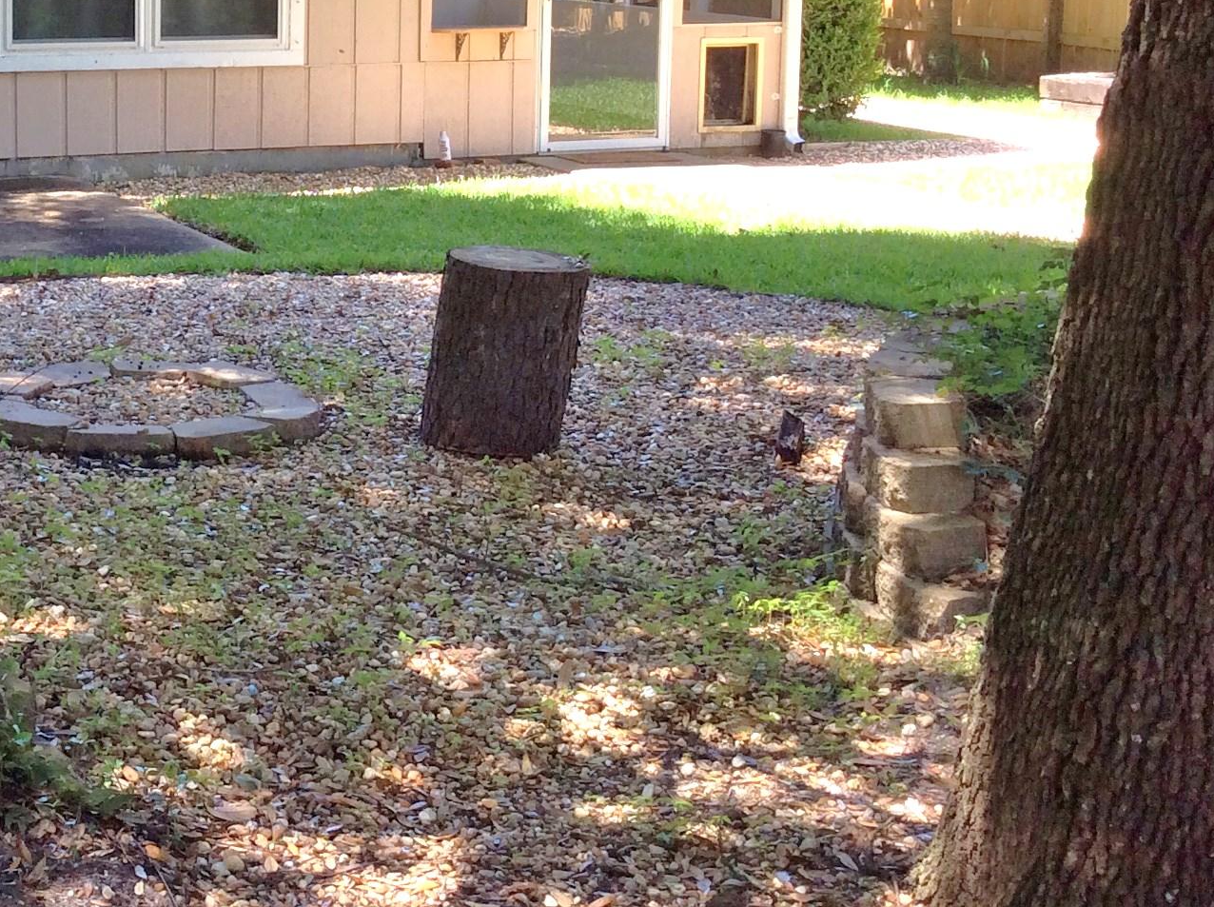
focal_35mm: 65
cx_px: 135
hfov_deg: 28.8
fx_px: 2276
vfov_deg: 22.1
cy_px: 139
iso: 32
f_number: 2.4
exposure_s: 1/192
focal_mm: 3.3
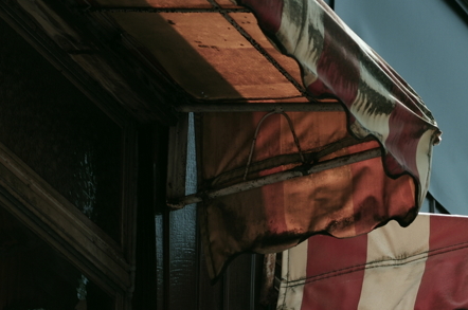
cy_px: 293
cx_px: 449
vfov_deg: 5.6
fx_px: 3153
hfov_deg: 8.4
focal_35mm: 243
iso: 100
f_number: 4
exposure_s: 1/400
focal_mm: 70
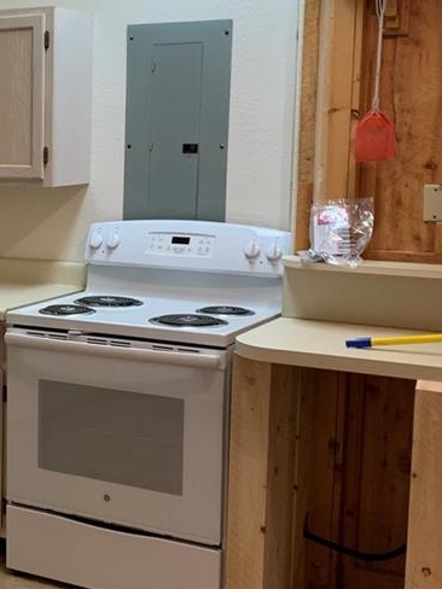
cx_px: -29
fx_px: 1090
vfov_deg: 30.3
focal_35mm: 64
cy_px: 307
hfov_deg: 21.9
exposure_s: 1/60
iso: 100
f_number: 1.8
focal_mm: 4.25
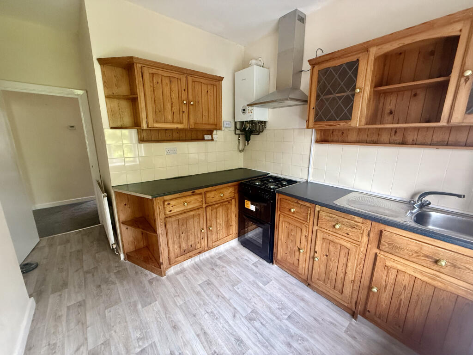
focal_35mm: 14
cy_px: 178
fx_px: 191
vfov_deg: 85.7
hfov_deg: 102.1
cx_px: 236
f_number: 2.2
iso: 400
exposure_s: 1/75
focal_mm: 2.22
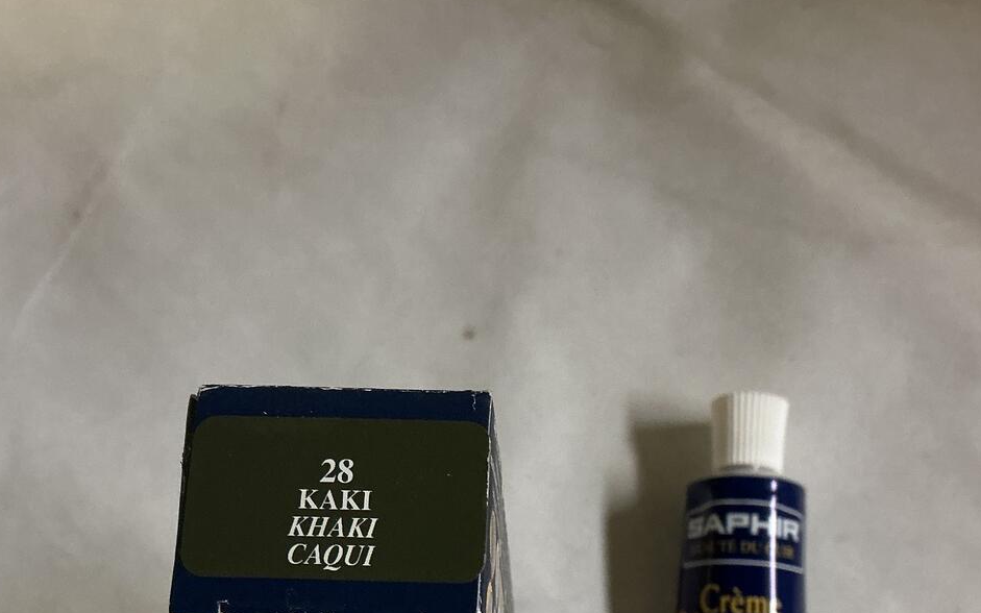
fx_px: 1310
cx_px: 467
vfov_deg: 25.8
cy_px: 512
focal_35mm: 49
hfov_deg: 41.0
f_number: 1.8
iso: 125
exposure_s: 1/50
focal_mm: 3
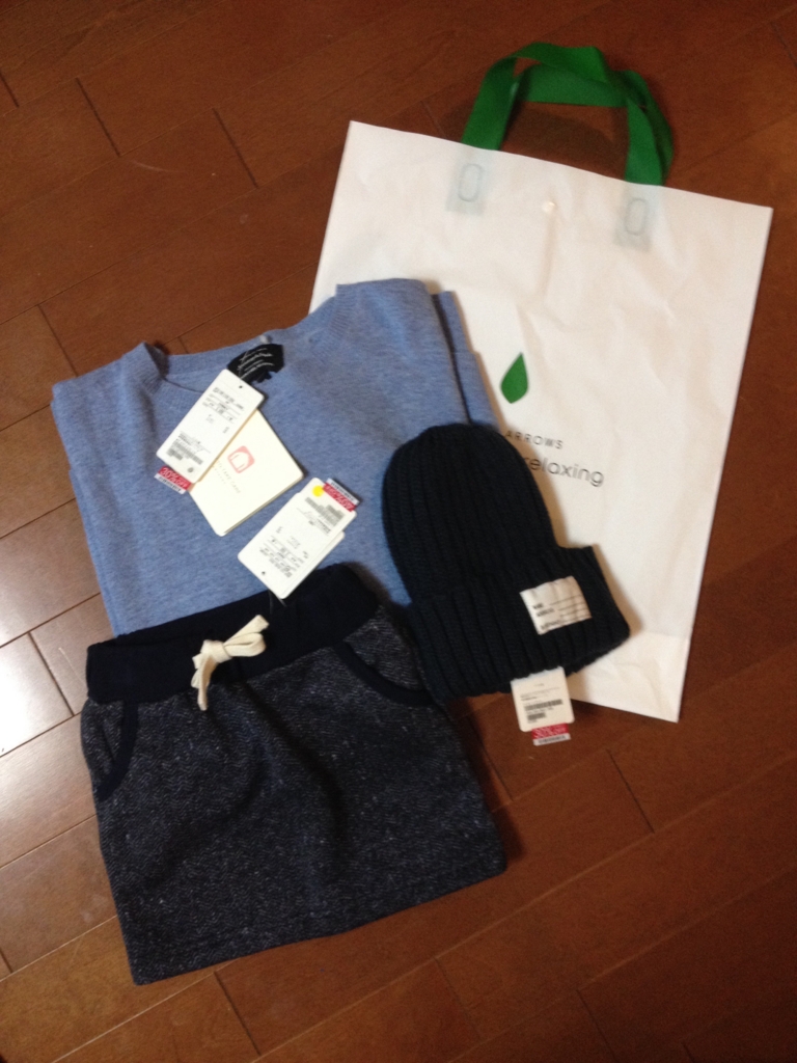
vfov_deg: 52.6
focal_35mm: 35
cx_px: 398
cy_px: 532
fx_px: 1074
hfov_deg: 40.7
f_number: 2.4
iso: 160
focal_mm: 4.28
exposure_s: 1/20
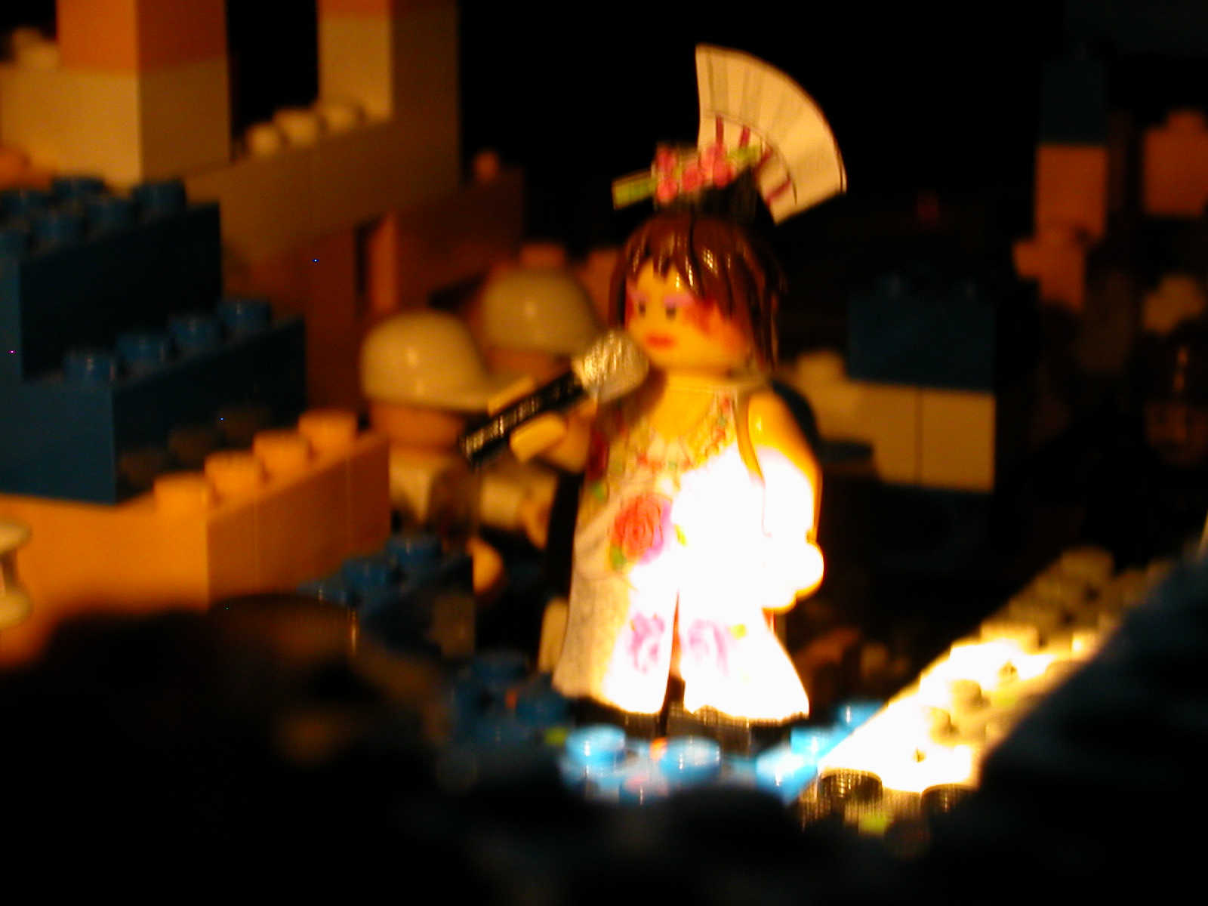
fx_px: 3420
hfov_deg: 20.0
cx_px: 604
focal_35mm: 98
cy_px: 453
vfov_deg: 15.1
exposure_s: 1/2.3
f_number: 4.6
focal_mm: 14.9
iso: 165
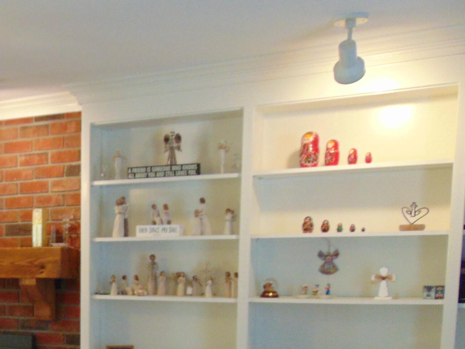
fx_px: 779
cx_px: -61
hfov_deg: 29.6
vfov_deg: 23.9
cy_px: 364
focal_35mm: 58
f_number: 3
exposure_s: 1/30
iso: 200
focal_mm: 4.5
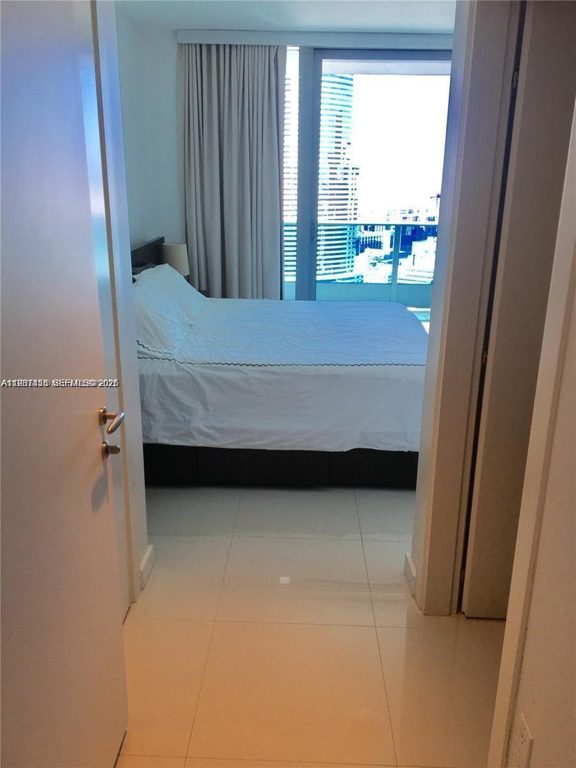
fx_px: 643
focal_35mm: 29
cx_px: 288
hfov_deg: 48.2
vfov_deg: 61.7
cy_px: 384
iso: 32
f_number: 2.2
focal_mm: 4.15
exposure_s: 1/120
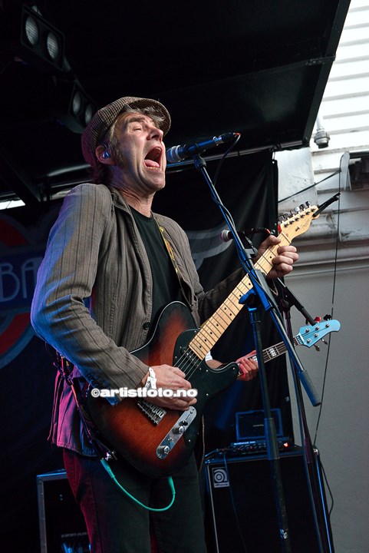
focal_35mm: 48
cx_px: 184
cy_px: 276
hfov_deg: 28.1
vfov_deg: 41.1
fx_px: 737
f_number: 5.6
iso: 1250
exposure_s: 1/800
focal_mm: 48
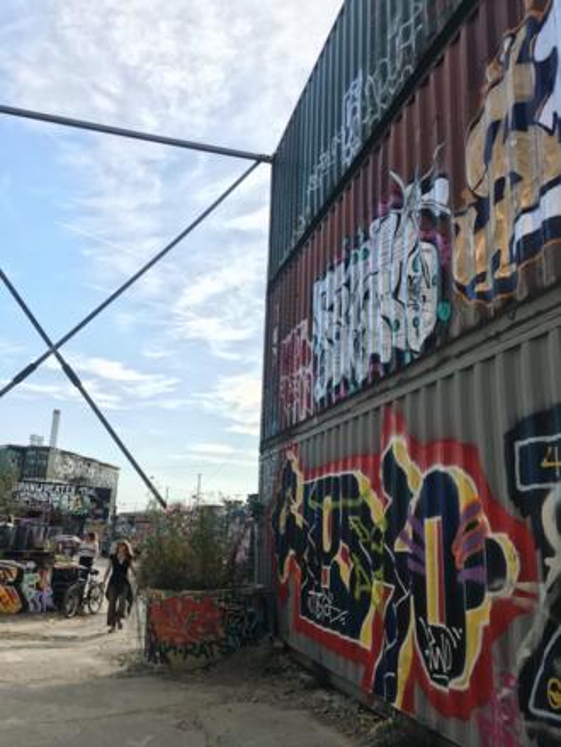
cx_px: 280
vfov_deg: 61.7
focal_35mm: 29
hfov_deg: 48.2
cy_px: 374
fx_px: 627
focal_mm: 4.15
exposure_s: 1/630
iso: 25
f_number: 2.2
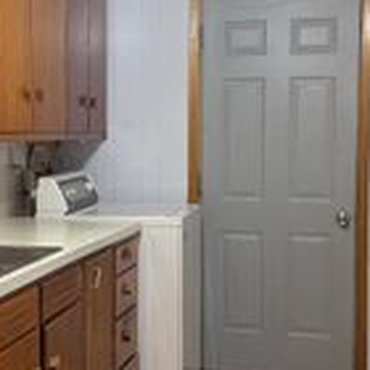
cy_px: 192
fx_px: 919
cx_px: 124
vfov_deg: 22.8
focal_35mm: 76
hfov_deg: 22.7
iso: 160
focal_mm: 6.76
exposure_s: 1/60
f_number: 1.78
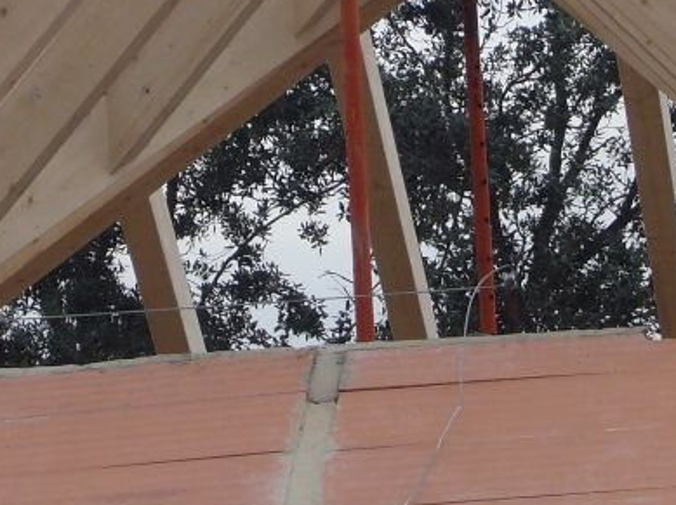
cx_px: 339
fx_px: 6146
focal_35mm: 315
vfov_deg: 4.7
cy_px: 174
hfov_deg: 6.3
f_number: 5.6
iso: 80
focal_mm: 16.8
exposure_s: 1/200
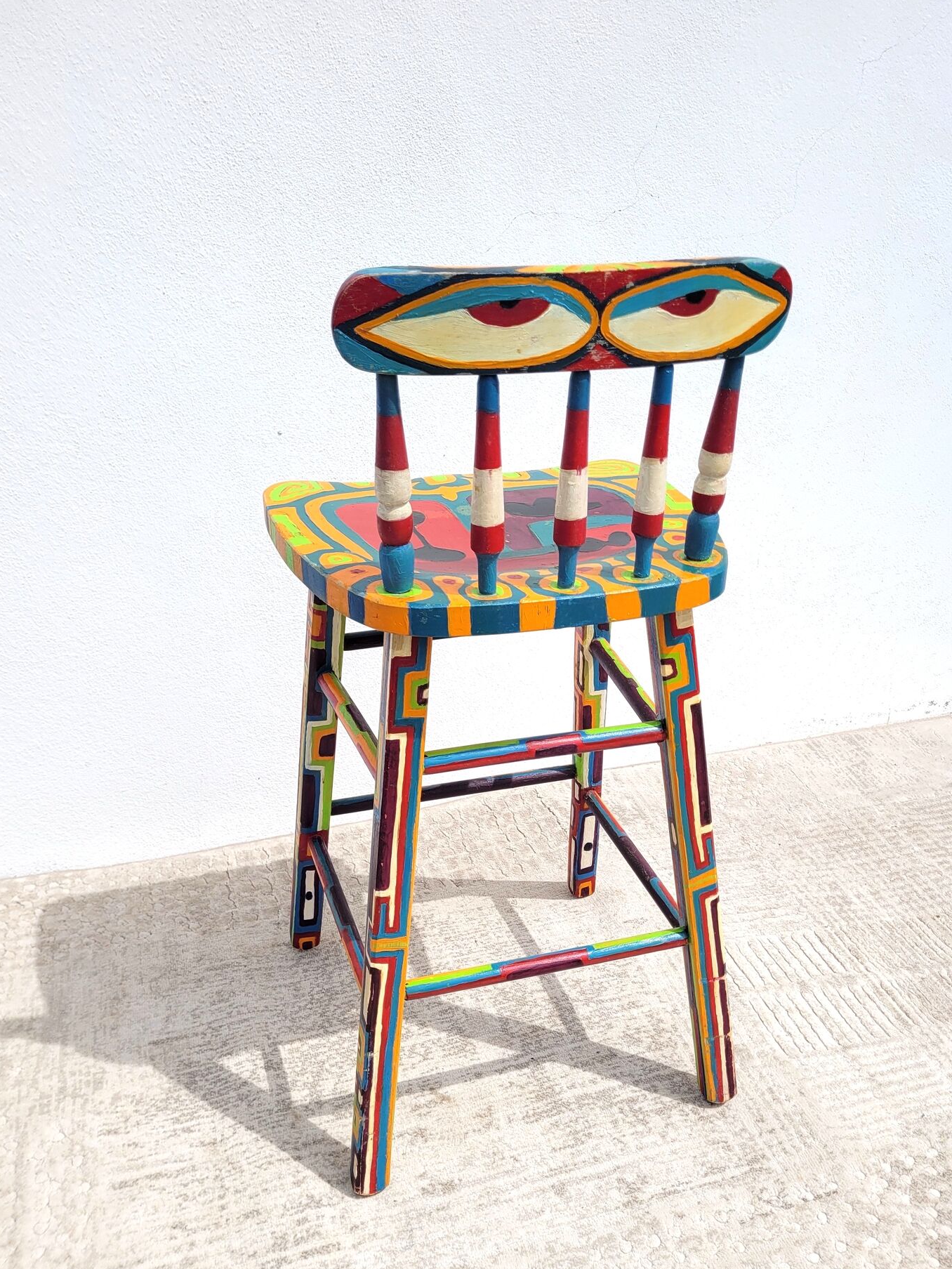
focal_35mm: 29
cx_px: 494
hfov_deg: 48.2
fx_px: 1063
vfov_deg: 61.5
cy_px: 690
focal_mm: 5.4
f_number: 1.8
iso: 40
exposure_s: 1/2760
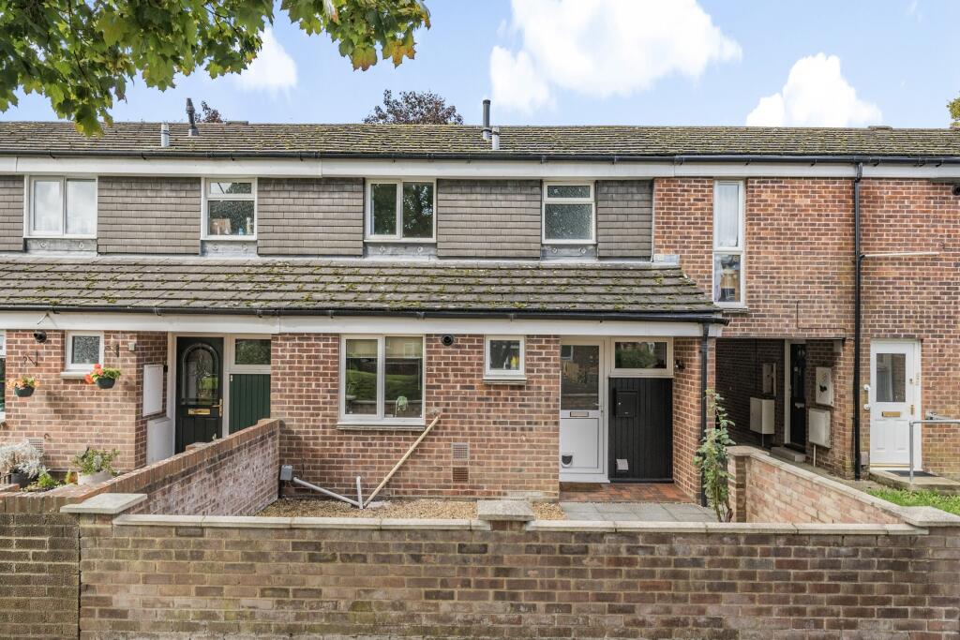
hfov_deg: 81.2
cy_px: 320
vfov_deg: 59.5
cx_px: 480
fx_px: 560
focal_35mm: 21
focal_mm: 14
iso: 400
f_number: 8
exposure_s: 1/250
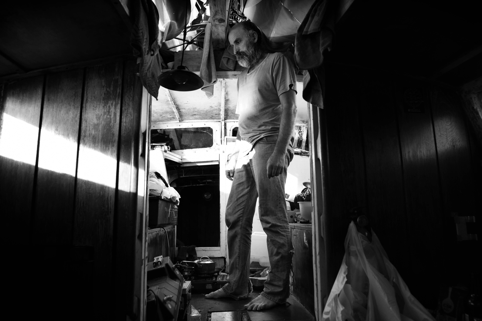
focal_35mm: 24
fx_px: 321
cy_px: 160
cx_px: 241
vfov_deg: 53.1
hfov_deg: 73.7
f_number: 5.6
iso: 400
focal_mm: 24
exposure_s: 1/100
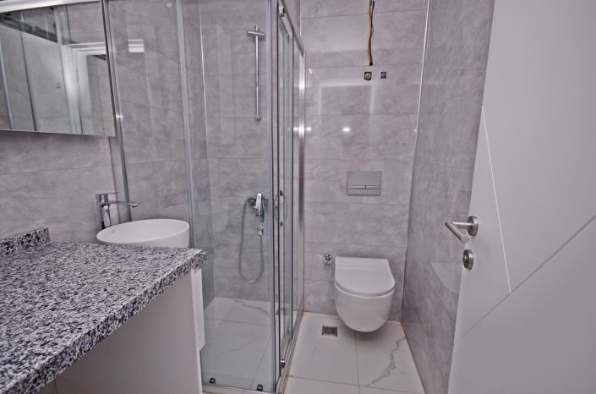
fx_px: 297
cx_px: 298
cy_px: 197
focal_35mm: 18
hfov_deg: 90.2
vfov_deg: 67.1
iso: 320
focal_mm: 12
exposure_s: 1/60
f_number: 5.6
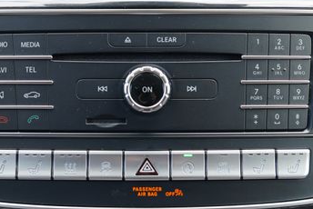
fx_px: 957
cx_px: 158
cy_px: 31
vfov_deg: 12.4
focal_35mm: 110
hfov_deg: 18.6
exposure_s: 1/50
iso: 100
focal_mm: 37
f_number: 3.2
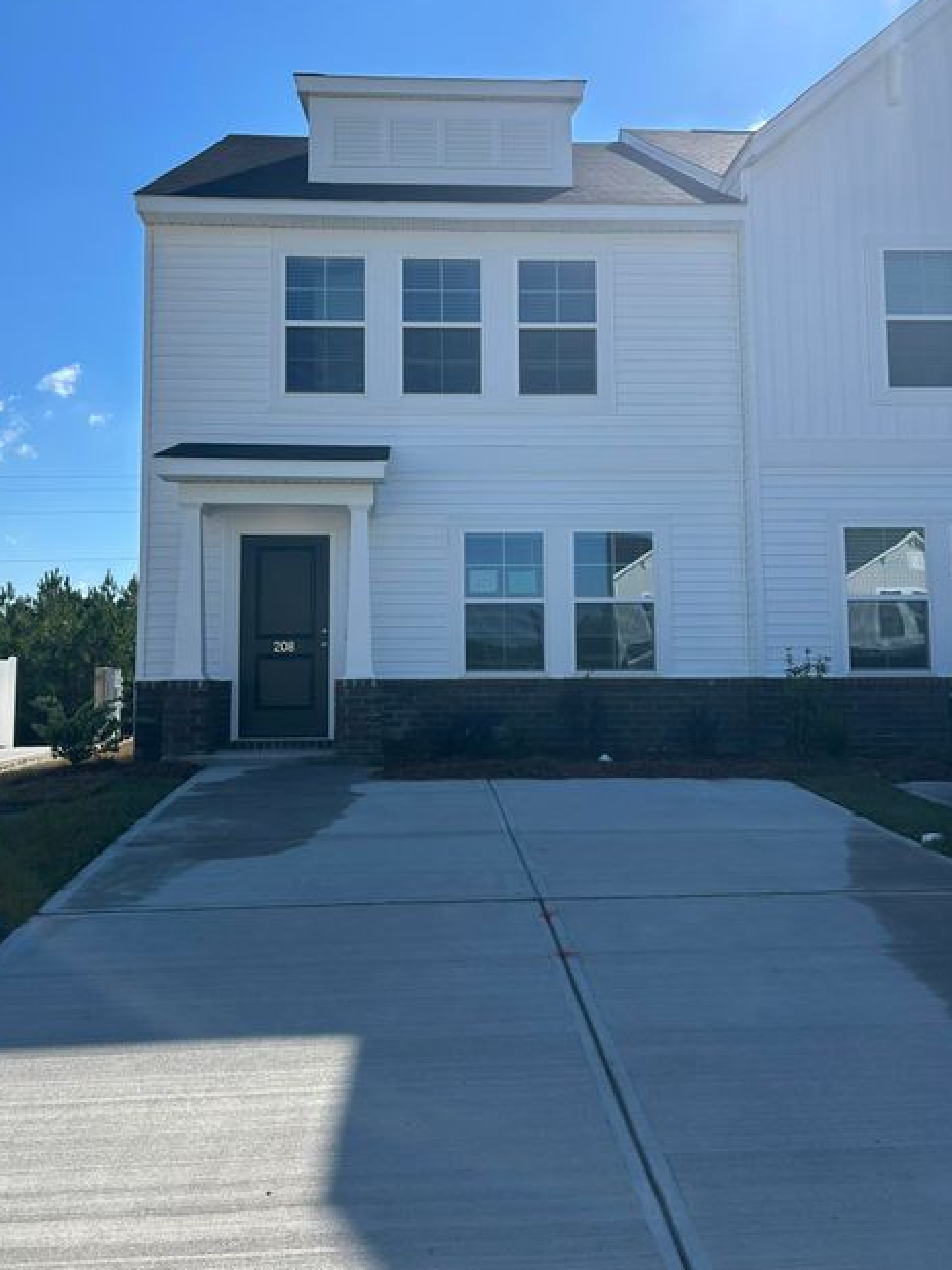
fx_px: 1027
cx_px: 453
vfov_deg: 63.4
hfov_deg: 49.7
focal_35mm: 28
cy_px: 590
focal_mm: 5.7
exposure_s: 1/4115
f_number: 1.5
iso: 50
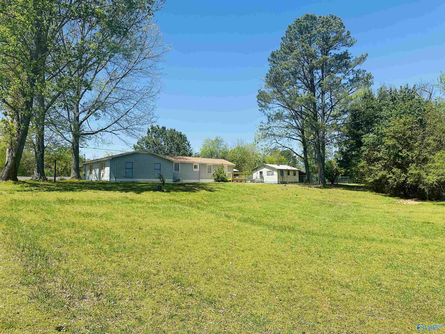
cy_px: 167
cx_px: 222
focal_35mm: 24
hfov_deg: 71.6
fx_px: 309
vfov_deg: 56.8
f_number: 1.78
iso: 80
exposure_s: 1/3597
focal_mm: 6.86
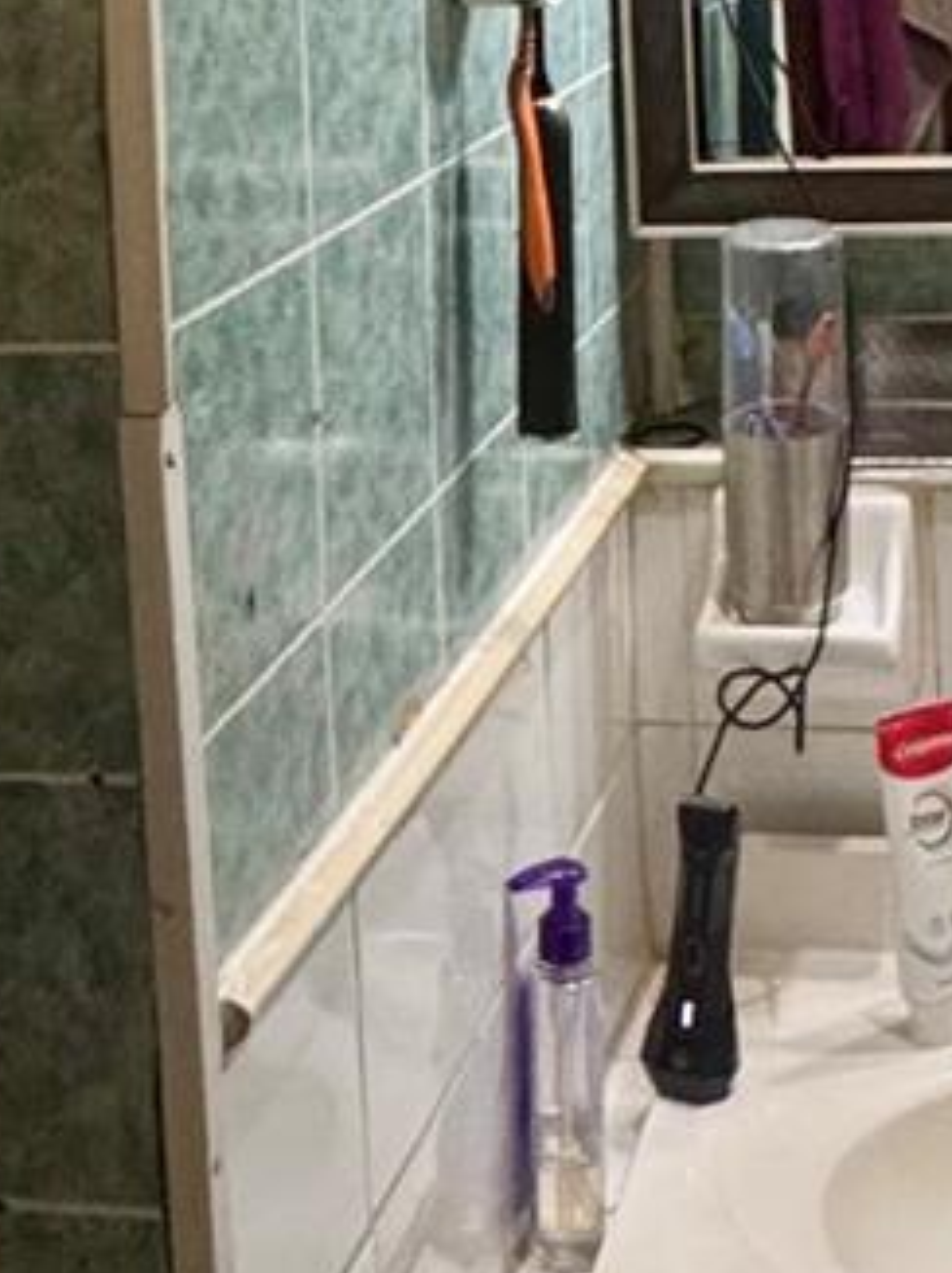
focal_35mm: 66
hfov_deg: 22.1
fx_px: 2423
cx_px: 687
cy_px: -269
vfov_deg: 26.1
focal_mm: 2.22
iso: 500
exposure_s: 1/60
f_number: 2.2
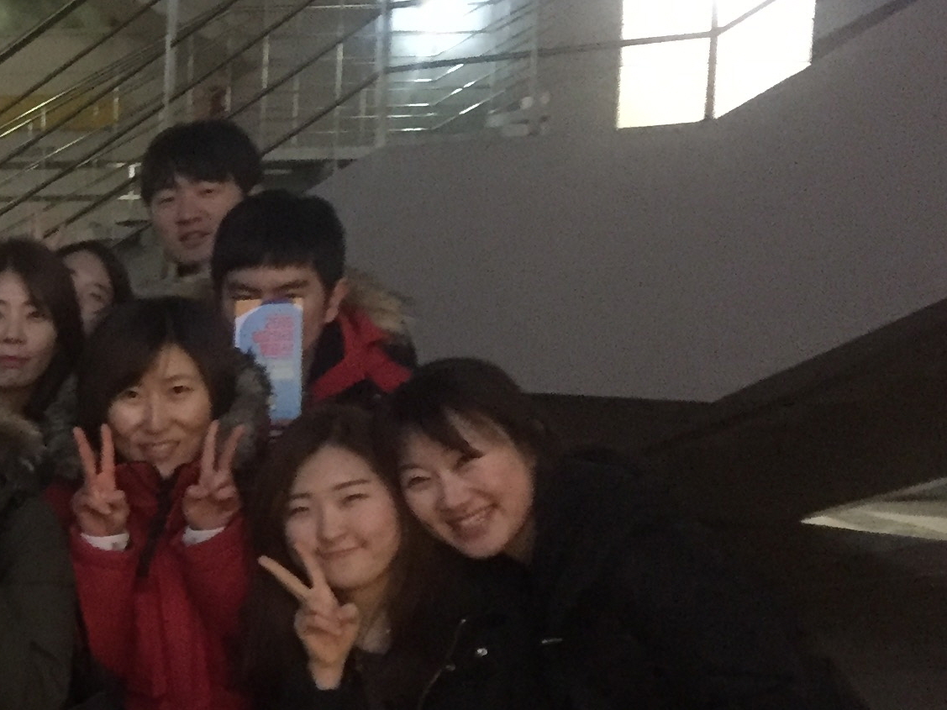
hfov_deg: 20.5
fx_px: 2298
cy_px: 624
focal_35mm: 84
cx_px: -397
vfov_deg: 17.3
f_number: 2.2
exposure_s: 1/15
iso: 400
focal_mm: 4.15
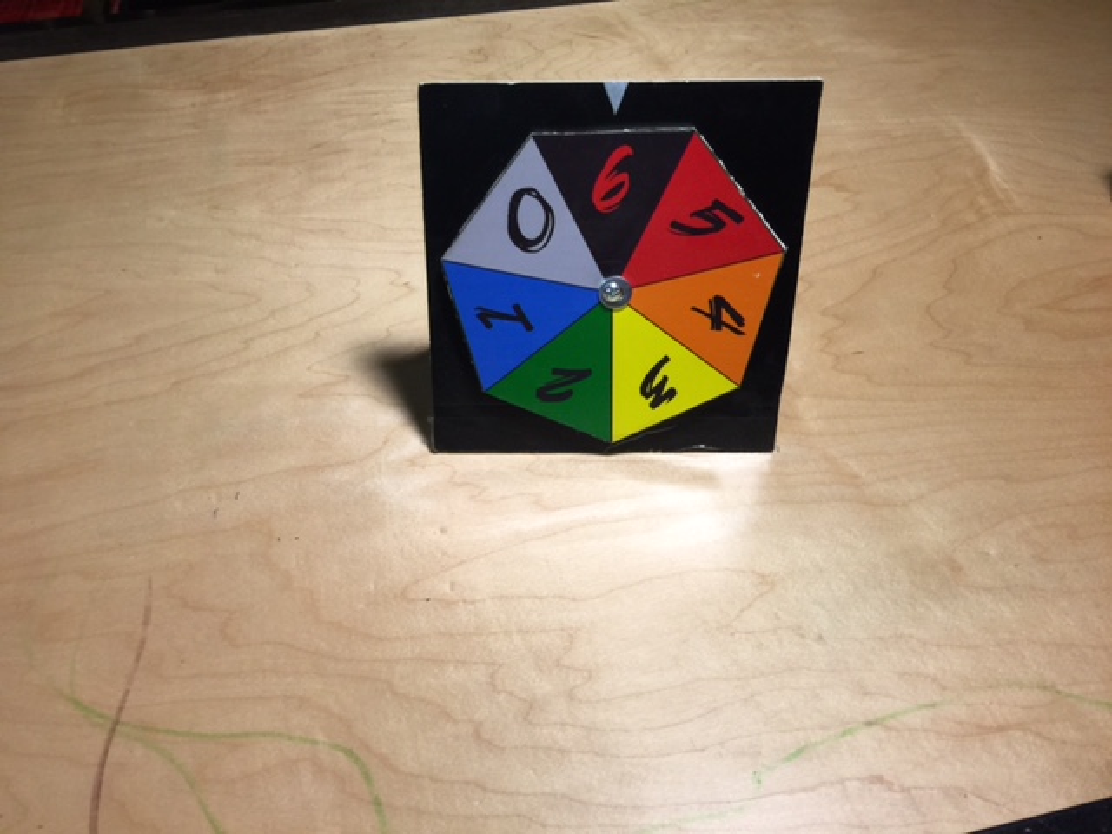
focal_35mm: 29
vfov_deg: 48.2
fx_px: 932
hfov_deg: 61.7
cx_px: 556
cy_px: 417
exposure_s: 1/30
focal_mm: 4.15
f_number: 2.2
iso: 50
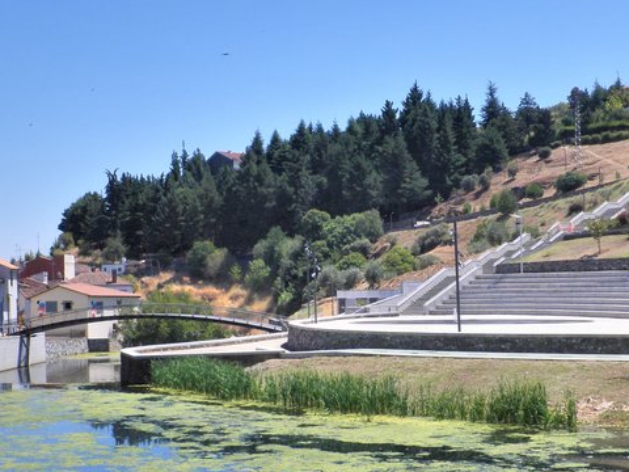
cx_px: 329
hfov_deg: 32.2
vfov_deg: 24.2
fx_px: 1090
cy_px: 333
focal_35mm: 60
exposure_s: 1/320
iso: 64
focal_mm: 6.3
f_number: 5.6
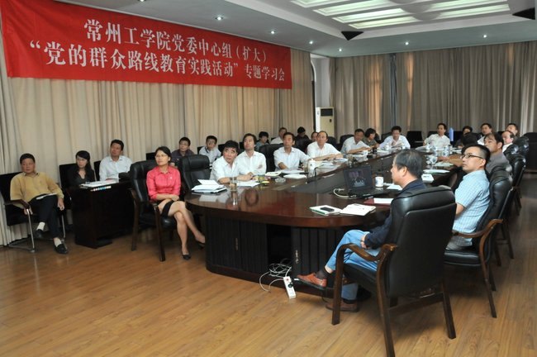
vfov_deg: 47.8
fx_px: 402
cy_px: 178
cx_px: 268
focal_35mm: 27
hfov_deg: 67.4
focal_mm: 18
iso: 1000
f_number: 7.1
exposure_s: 1/60
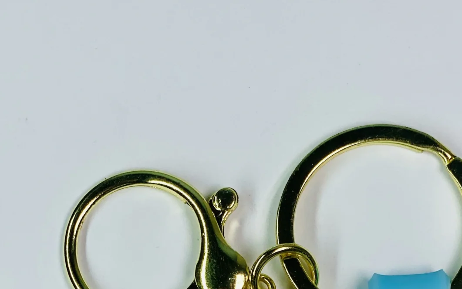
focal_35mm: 133
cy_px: 526
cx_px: 327
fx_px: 1675
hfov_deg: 15.7
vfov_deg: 9.4
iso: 20
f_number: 2
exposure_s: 1/1089
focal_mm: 6
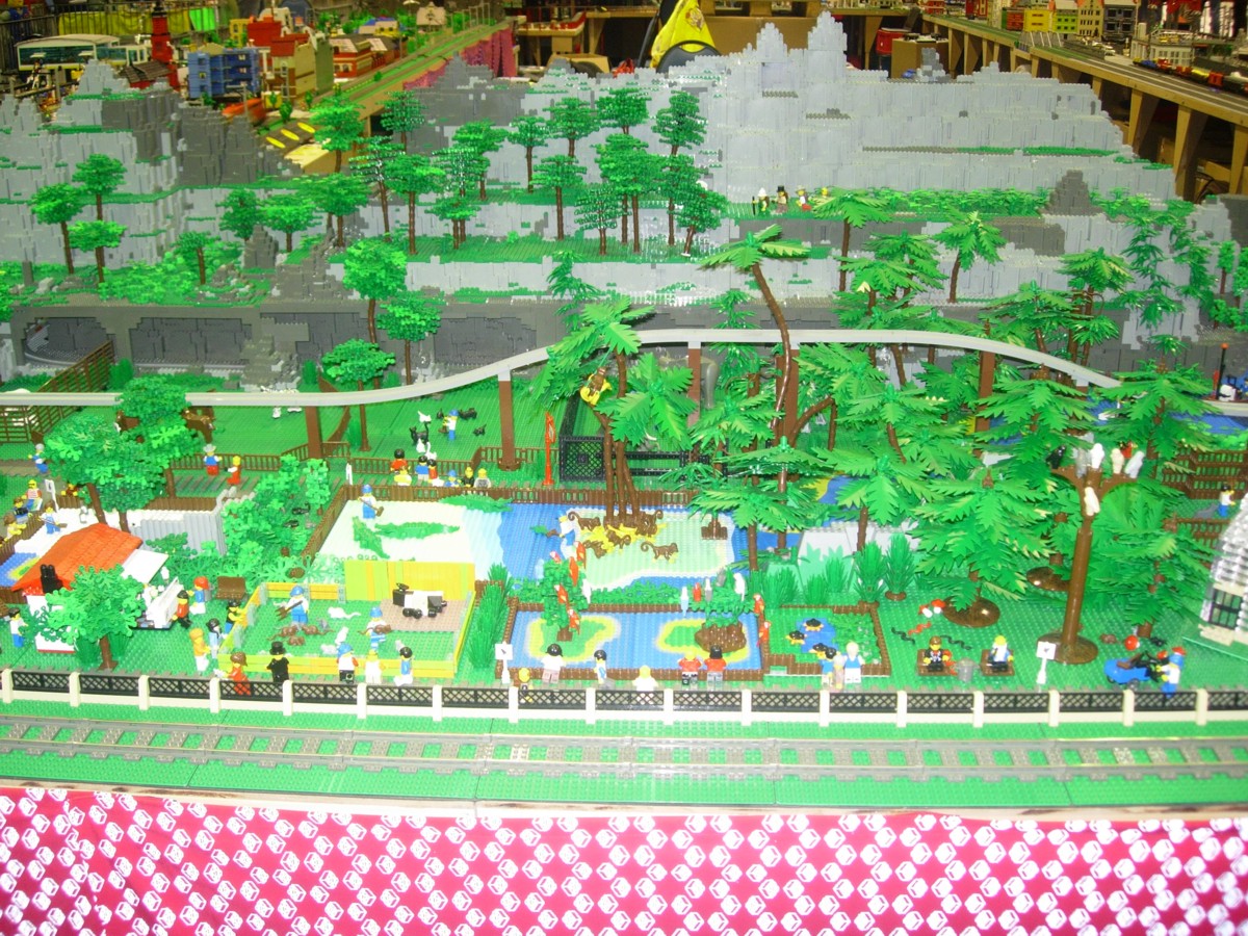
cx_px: 624
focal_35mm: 38
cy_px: 468
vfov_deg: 37.7
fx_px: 1370
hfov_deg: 49.0
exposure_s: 1/6.9
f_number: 2.8
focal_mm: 7.8
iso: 79
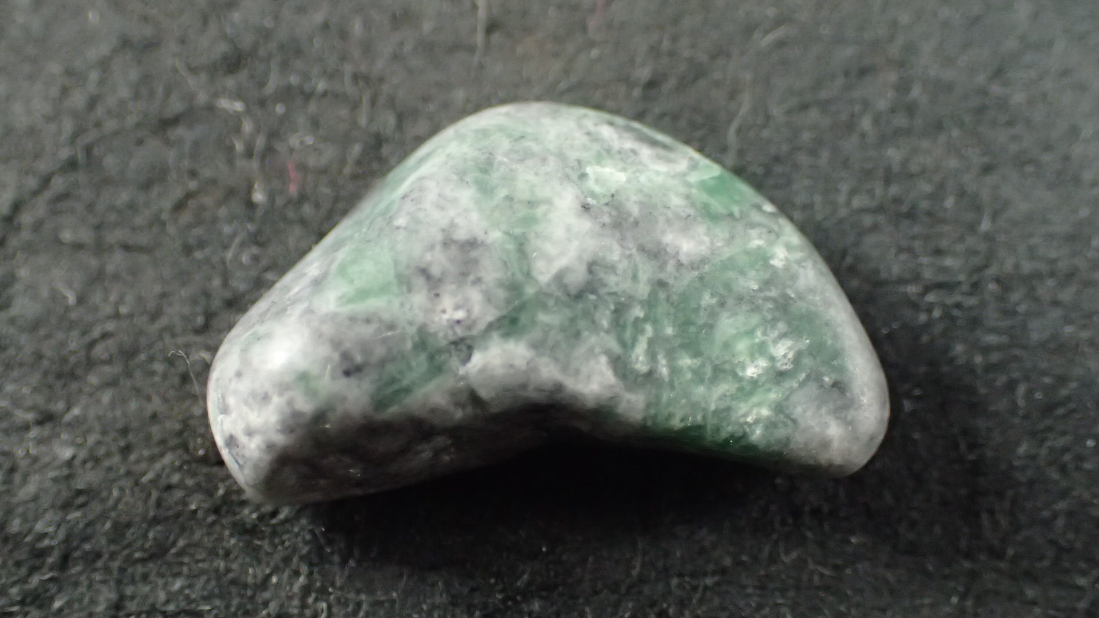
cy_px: 295
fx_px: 1836
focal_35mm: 63
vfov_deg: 19.1
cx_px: 553
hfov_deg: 33.3
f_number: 3.5
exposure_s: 1/160
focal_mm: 10.29
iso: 800
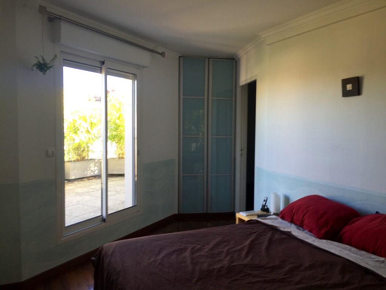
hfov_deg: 61.7
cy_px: 145
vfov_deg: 48.2
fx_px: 323
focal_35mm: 29
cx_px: 193
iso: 32
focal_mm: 4.15
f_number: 2.2
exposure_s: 1/50
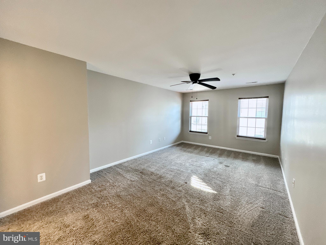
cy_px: 122
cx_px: 163
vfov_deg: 85.7
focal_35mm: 14
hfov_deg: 102.1
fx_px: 132
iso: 400
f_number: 2.2
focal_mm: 2.22
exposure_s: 1/60
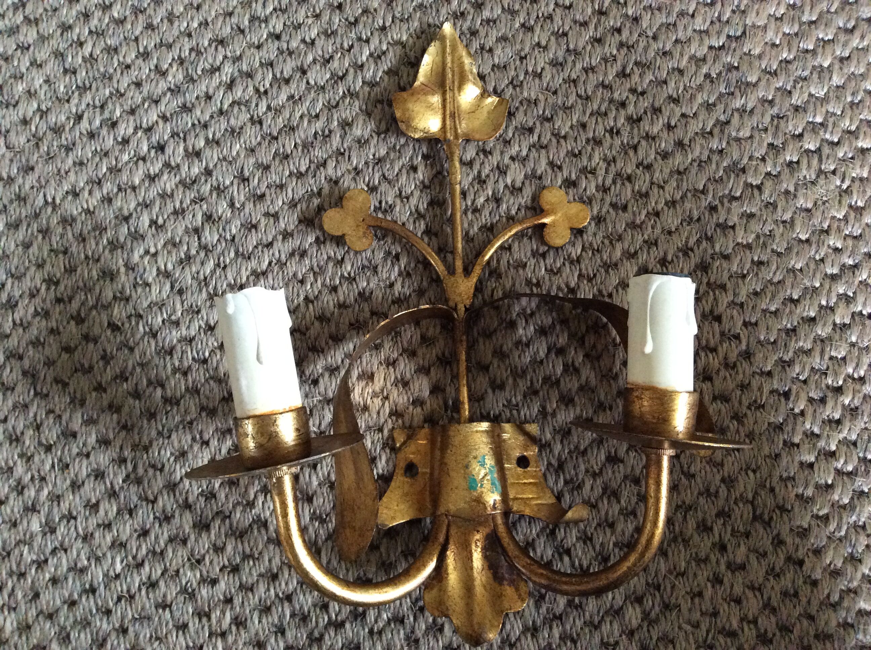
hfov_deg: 56.9
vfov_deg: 44.1
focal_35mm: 32
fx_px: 804
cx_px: 436
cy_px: 325
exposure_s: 1/17
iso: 320
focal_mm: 3.3
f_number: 2.4
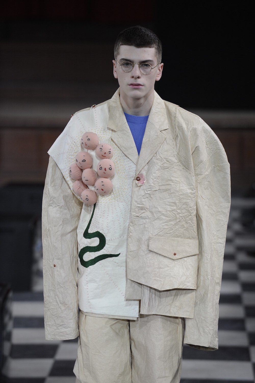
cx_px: 128
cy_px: 192
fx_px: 2128
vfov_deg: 10.3
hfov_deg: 6.9
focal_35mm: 200
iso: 1000
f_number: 4
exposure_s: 1/500
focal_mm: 200
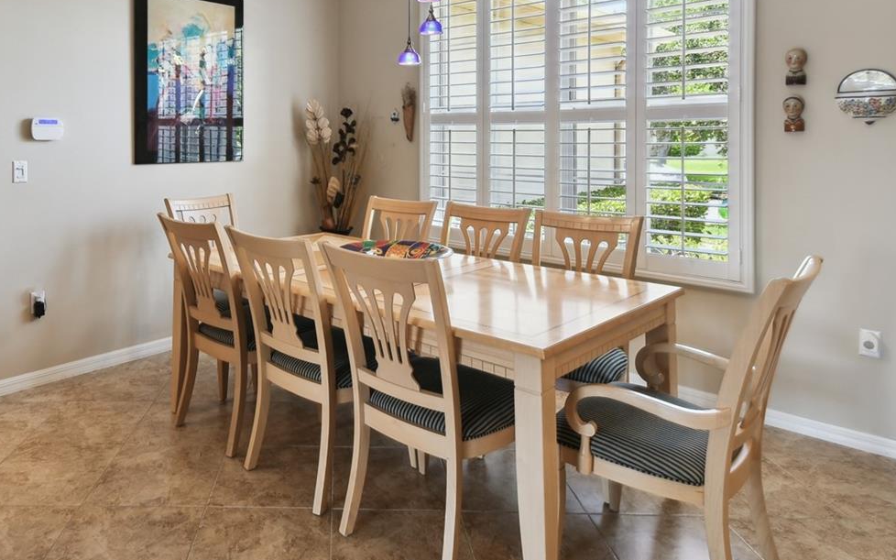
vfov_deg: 47.4
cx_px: 327
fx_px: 610
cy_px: 138
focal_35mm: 25
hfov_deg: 71.2
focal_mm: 10
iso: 100
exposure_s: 1/10
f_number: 7.1
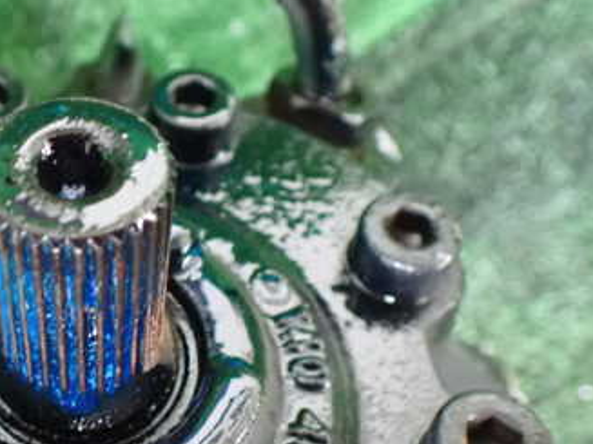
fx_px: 942
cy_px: 219
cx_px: 78
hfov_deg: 33.4
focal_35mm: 55
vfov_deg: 26.5
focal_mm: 5.4
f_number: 2.3
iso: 1600
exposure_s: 1/30
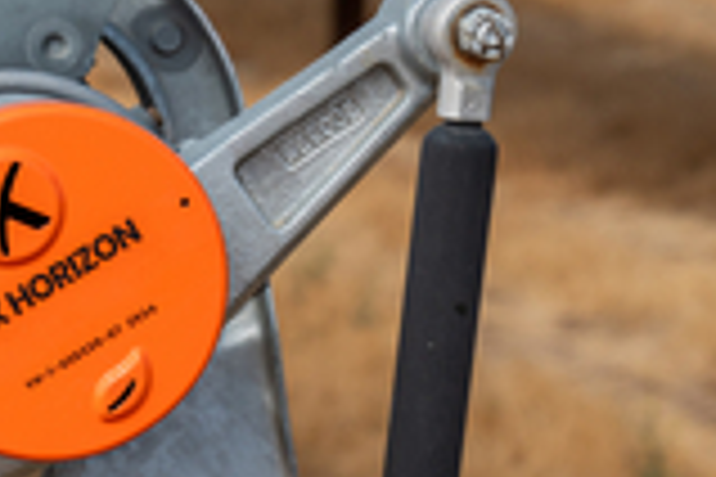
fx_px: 4196
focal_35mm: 211
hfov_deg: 9.5
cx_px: -324
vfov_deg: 6.5
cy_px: 50
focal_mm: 70
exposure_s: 1/1000
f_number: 8
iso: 320
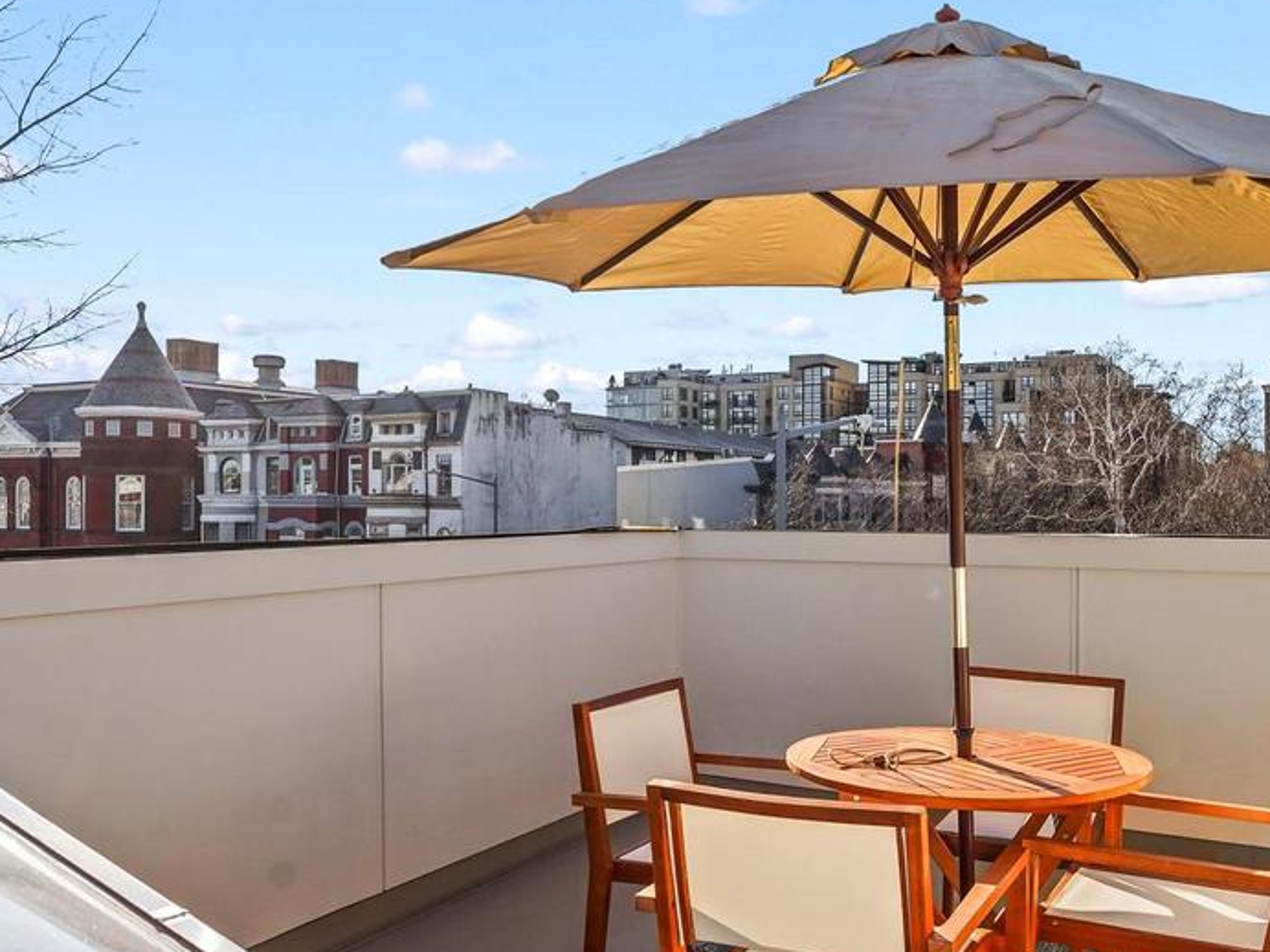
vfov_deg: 44.1
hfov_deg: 55.9
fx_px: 1174
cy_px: 503
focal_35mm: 32
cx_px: 817
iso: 320
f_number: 8
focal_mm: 16
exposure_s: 1/640
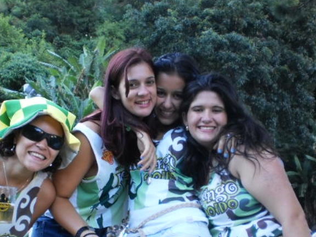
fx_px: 456
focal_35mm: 50
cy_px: 150
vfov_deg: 29.0
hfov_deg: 37.8
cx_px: 105
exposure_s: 1/30
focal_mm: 6.3
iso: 100
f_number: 3.1
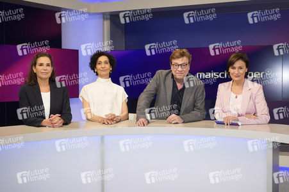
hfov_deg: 49.6
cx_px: 144
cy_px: 96
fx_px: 313
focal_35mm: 39
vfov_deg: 34.2
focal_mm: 39
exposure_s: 1/160
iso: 2000
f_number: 5.6
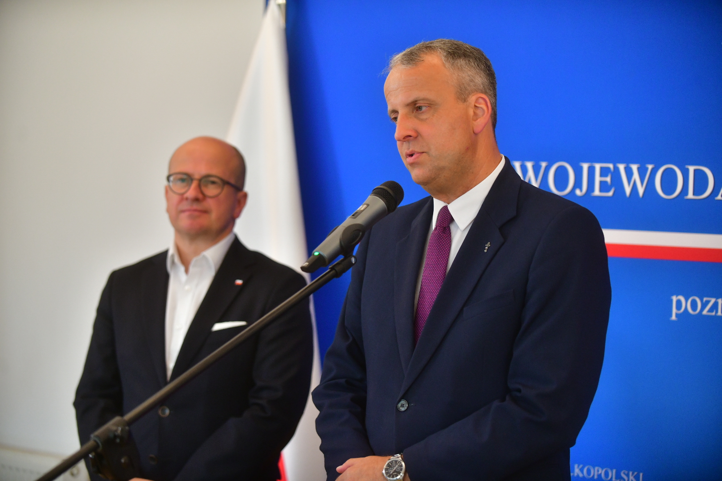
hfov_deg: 20.8
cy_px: 240
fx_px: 1965
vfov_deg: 14.0
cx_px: 361
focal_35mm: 98
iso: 1400
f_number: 2.8
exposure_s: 1/250
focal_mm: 98
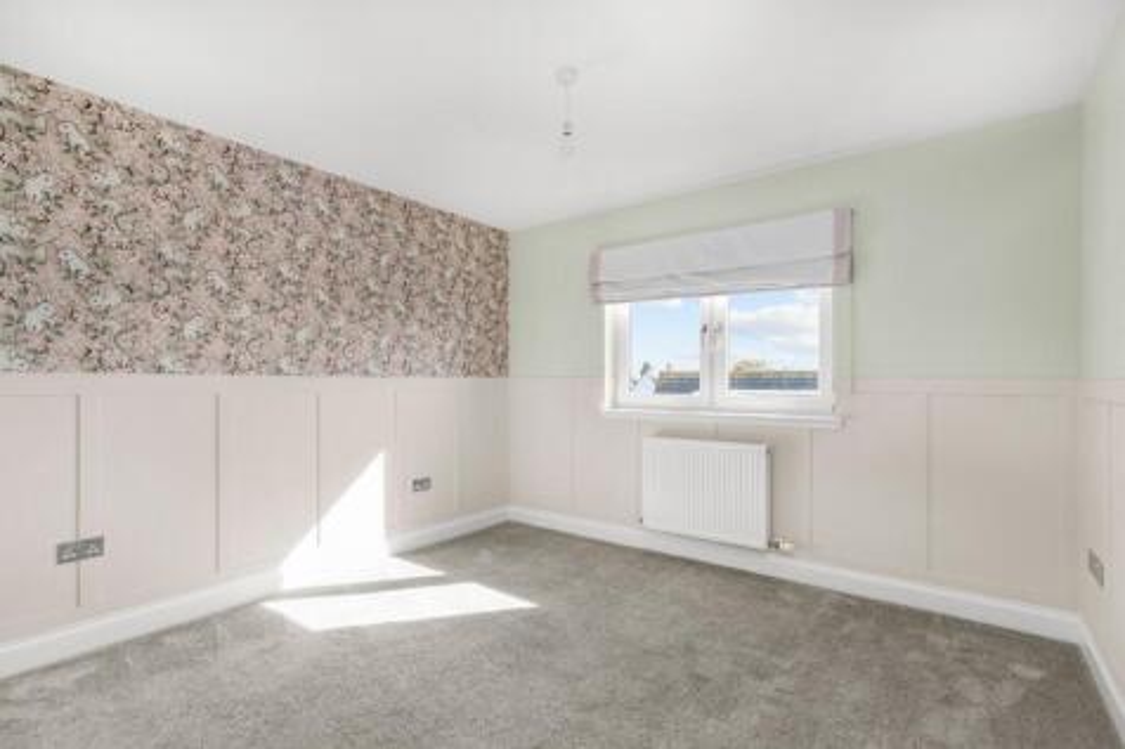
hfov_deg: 100.4
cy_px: 374
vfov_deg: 77.3
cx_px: 562
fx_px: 469
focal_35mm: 15
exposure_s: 1/20
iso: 160
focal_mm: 10
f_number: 9
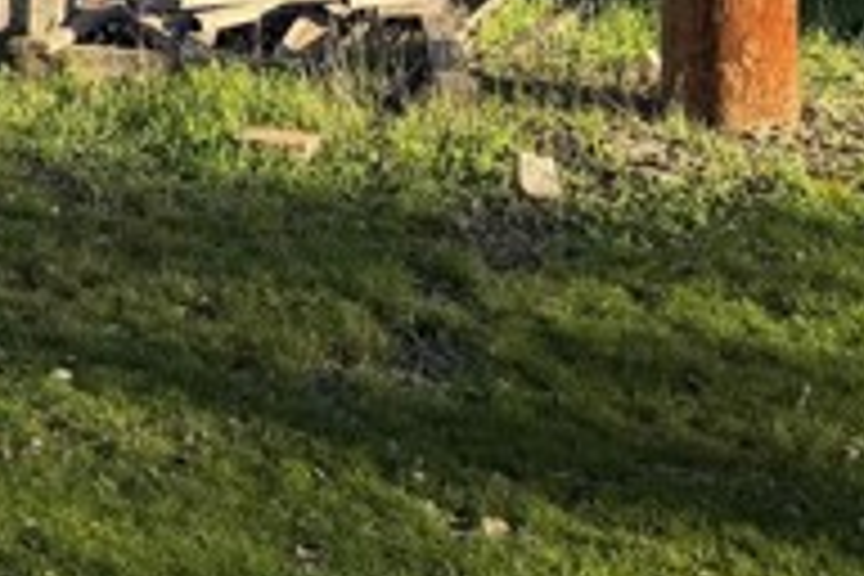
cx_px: -104
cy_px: -184
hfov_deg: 22.9
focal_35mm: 83
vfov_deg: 15.6
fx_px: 1992
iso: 80
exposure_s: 1/1192
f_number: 1.78
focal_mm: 6.76
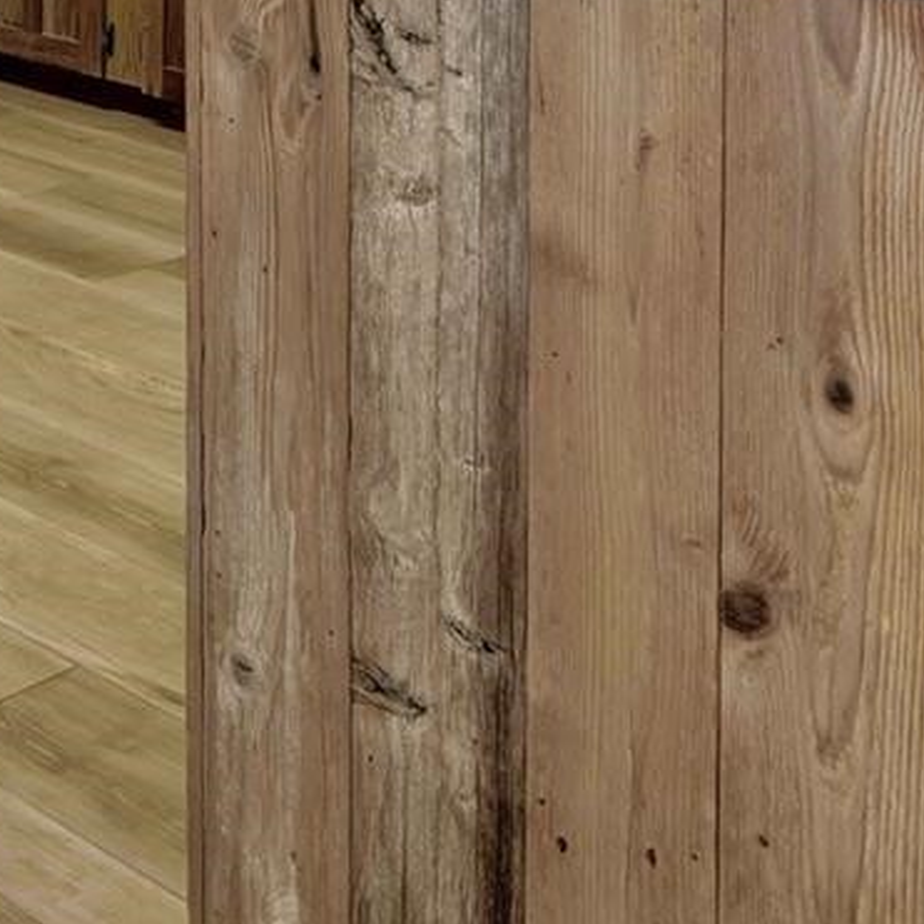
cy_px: -400
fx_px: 2265
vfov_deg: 20.3
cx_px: -77
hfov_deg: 21.9
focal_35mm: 75
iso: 100
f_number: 8
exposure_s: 1/4
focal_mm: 16
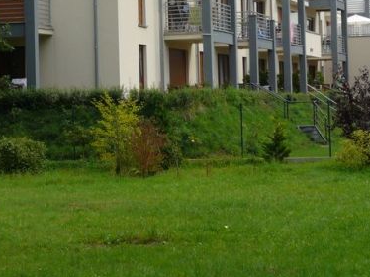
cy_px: 36
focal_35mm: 123
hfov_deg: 16.0
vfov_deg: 12.0
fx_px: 1314
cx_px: 192
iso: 100
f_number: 5.6
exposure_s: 1/250
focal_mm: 11.4
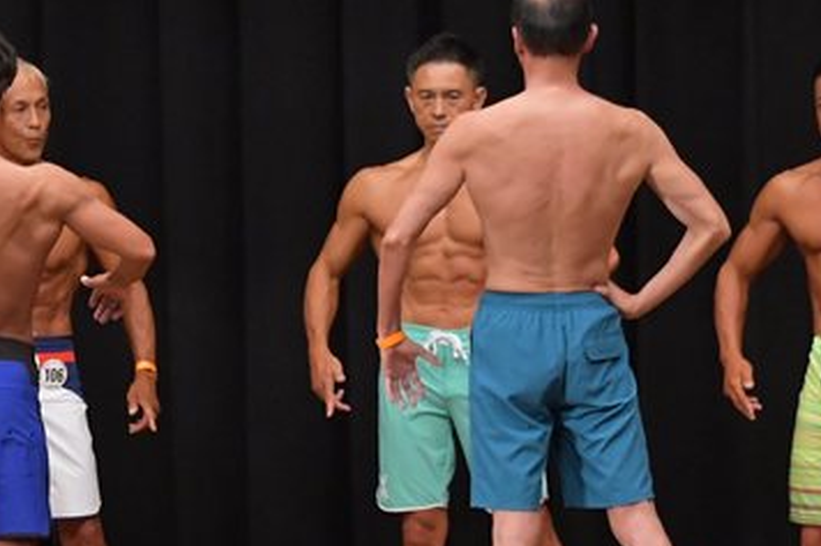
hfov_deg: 6.0
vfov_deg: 4.0
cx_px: -17
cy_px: 352
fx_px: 7796
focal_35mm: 342
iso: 6400
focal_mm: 105
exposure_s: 1/400
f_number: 5.6
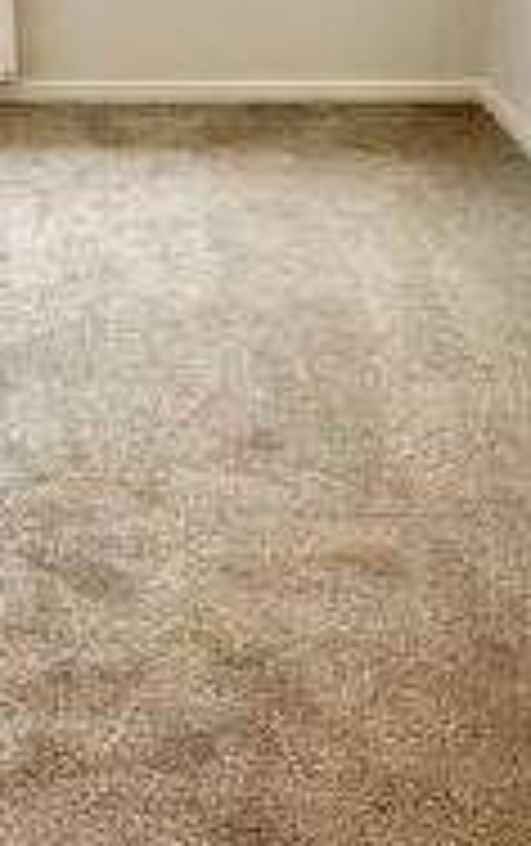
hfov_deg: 27.6
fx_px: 1062
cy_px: 182
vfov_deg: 41.7
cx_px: 119
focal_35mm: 46
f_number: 2.2
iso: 200
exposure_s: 1/100
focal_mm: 2.22
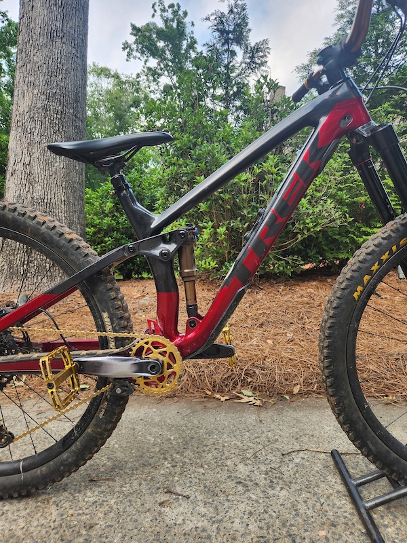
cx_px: 204
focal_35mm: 23
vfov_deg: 73.9
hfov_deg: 58.9
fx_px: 361
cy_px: 272
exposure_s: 1/180
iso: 20
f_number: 1.8
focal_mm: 5.4
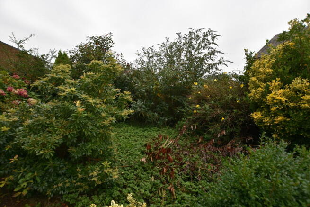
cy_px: 104
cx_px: 155
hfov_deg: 100.4
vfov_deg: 77.4
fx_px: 129
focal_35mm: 15
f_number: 5.6
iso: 140
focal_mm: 10
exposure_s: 1/125
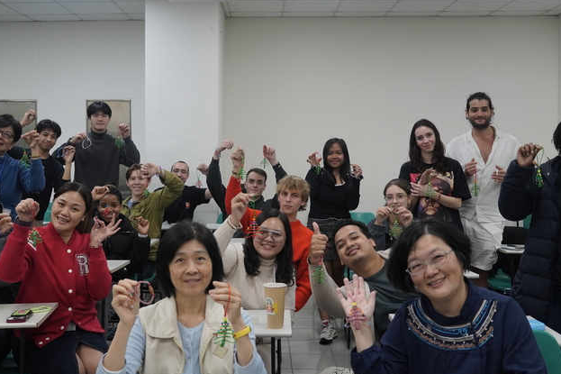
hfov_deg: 49.4
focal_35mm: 39
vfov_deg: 34.1
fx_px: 608
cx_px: 243
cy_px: 160
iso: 640
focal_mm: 18
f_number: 3.5
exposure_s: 1/160
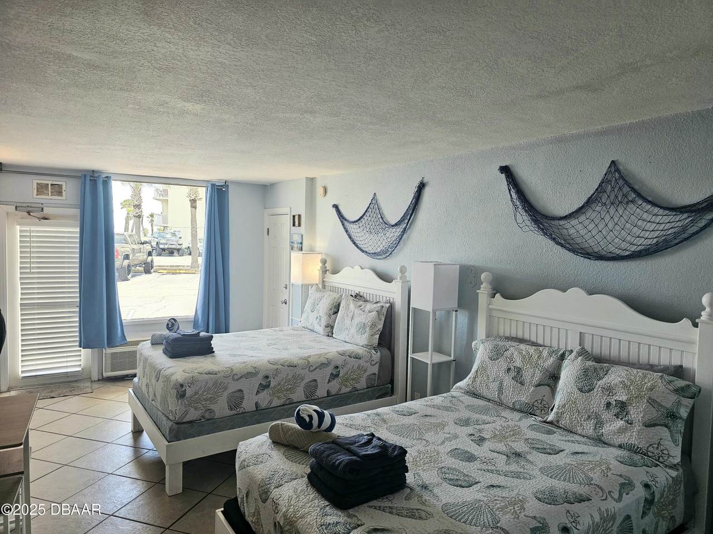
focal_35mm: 23
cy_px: 267
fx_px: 474
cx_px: 356
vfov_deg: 58.9
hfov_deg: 73.9
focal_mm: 6.3
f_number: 1.7
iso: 80
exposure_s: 1/120
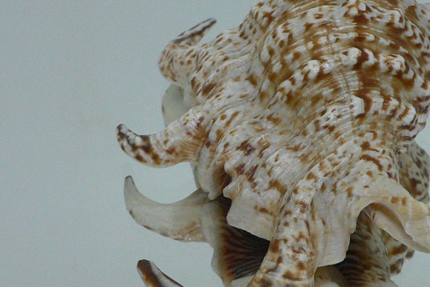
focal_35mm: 73
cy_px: 146
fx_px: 872
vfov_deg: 18.7
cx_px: 301
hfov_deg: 27.5
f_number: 2.8
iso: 200
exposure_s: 1/60
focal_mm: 4.6
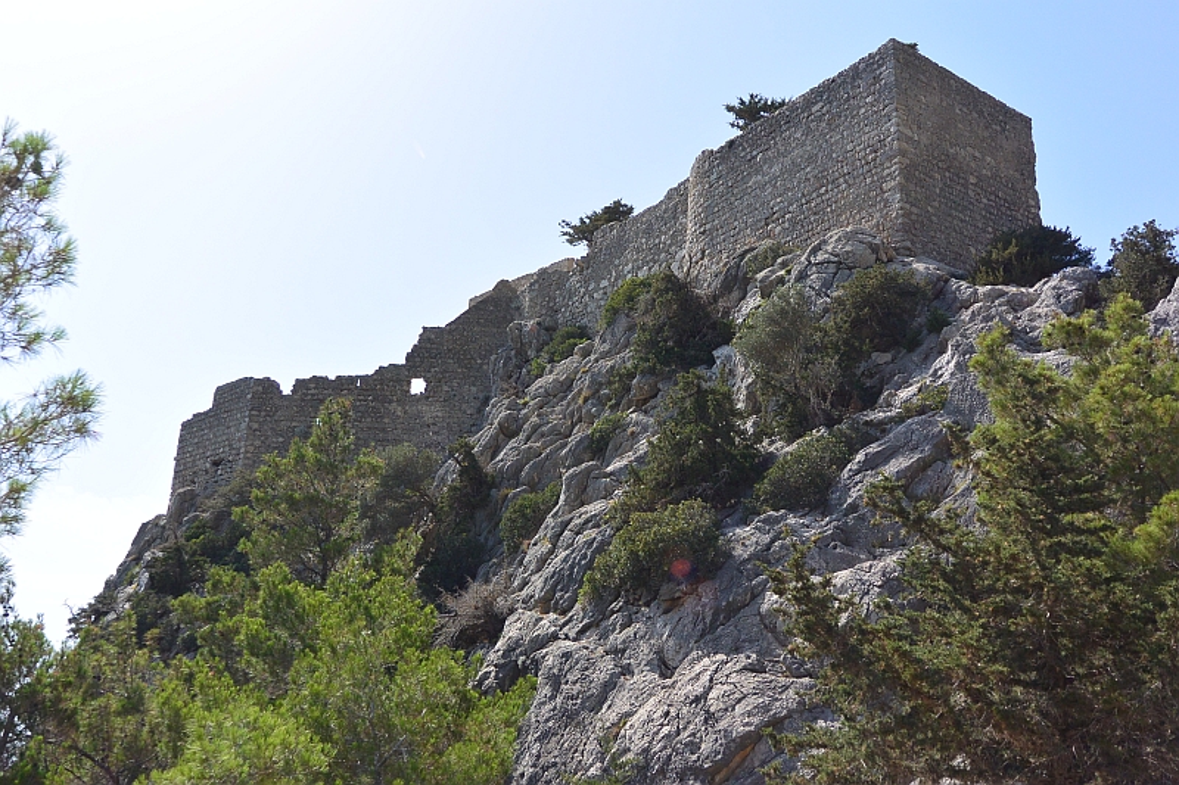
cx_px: 590
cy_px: 392
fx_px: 1179
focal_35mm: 36
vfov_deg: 36.9
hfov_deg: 53.1
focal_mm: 13.6
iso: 160
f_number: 4.5
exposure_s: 1/1250
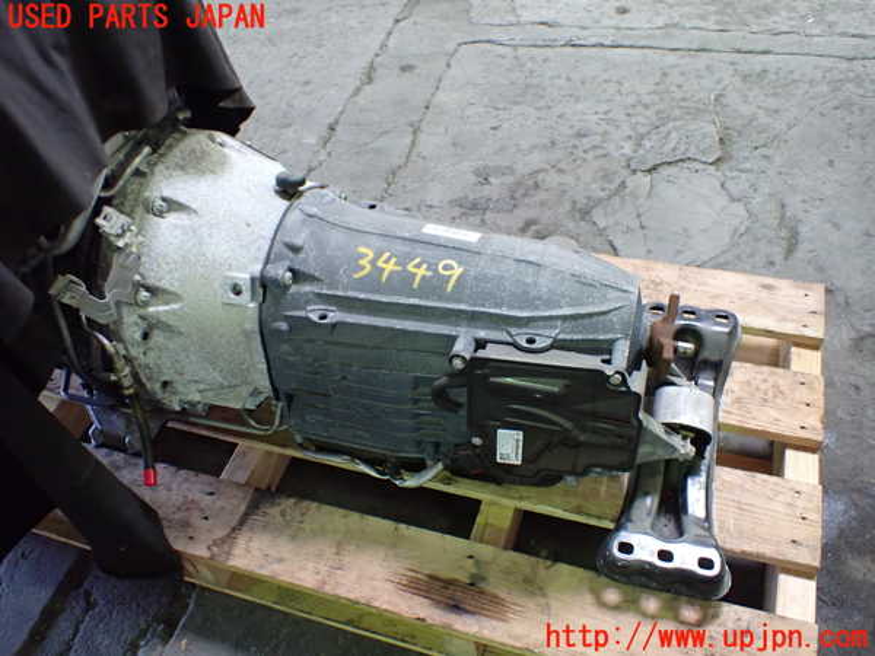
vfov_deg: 46.8
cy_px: 328
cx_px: 438
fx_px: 758
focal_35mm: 30
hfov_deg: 60.0
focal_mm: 5.4
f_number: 2.3
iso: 800
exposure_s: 1/80
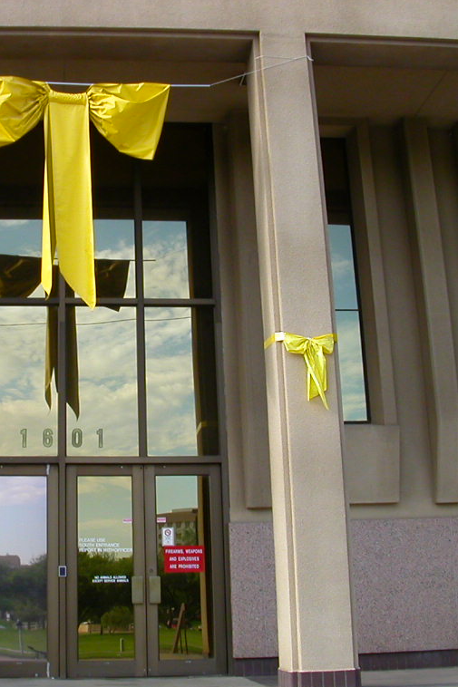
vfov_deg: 38.2
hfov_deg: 25.5
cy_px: 345
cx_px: 86
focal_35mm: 52
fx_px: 993
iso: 100
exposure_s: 1/178
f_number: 4.5
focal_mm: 5.6
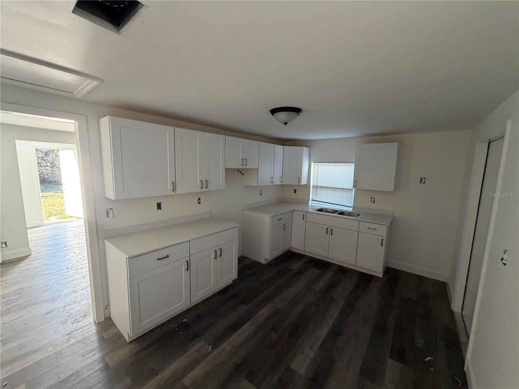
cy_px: 194
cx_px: 260
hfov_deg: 102.1
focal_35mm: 14
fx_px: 210
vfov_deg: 85.7
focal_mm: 2.22
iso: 320
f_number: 2.2
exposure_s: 1/74
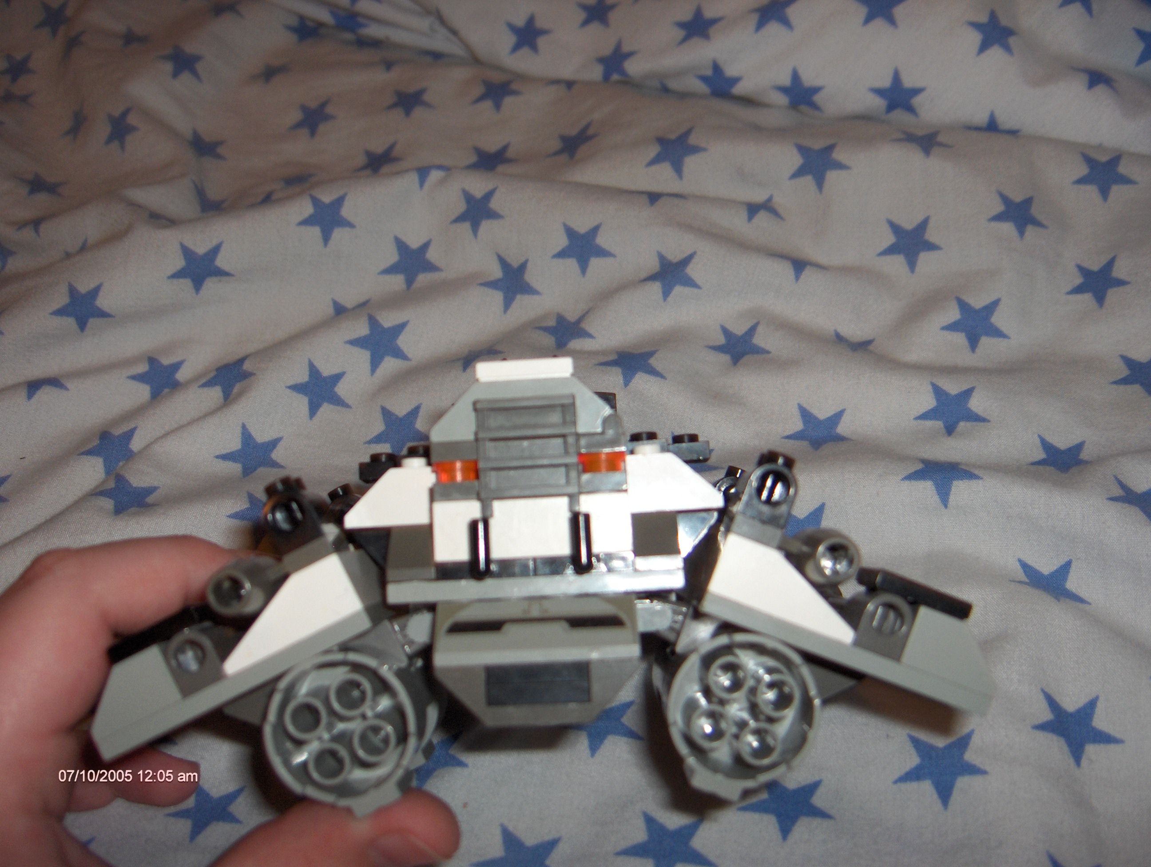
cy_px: 434
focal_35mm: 39
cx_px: 576
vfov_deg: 36.9
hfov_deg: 47.8
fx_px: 1299
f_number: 2.8
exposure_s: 1/60
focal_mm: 8
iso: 100
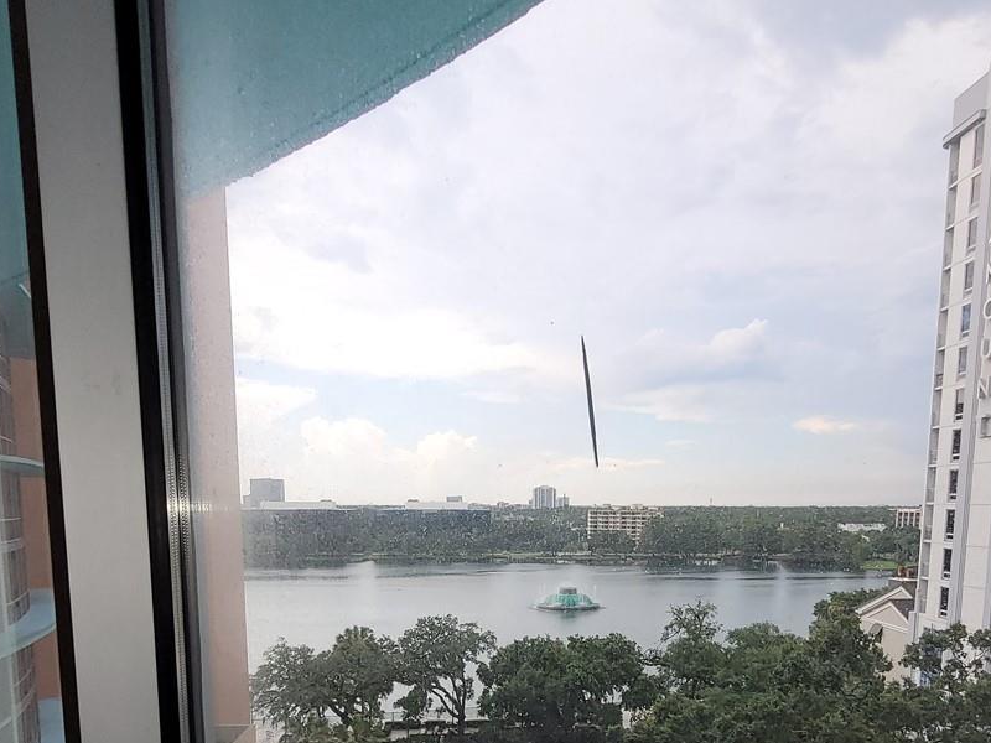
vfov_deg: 49.1
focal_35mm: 26
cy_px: 623
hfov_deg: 67.2
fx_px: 744
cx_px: 526
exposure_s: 1/60
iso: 50
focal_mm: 1.74
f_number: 2.2
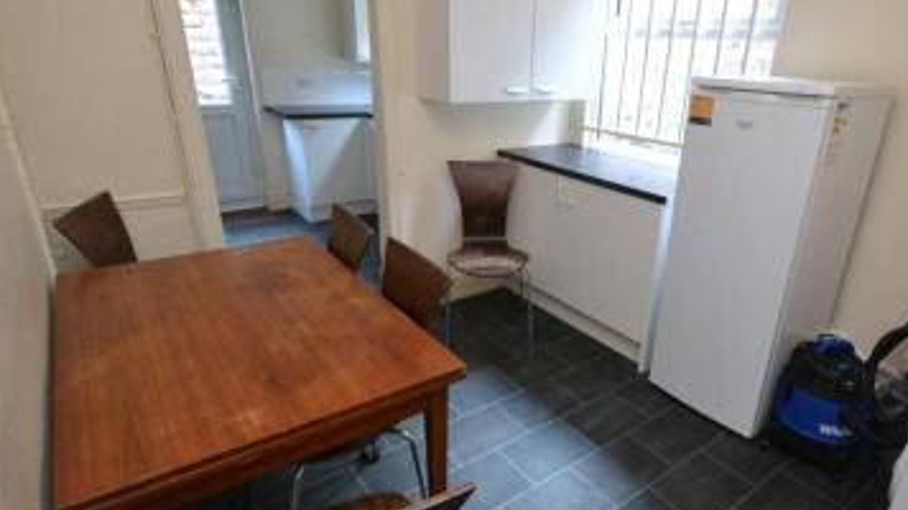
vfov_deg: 53.5
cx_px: 543
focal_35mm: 21
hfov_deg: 82.9
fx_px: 505
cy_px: 274
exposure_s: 1/30
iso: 1600
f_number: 8
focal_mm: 10
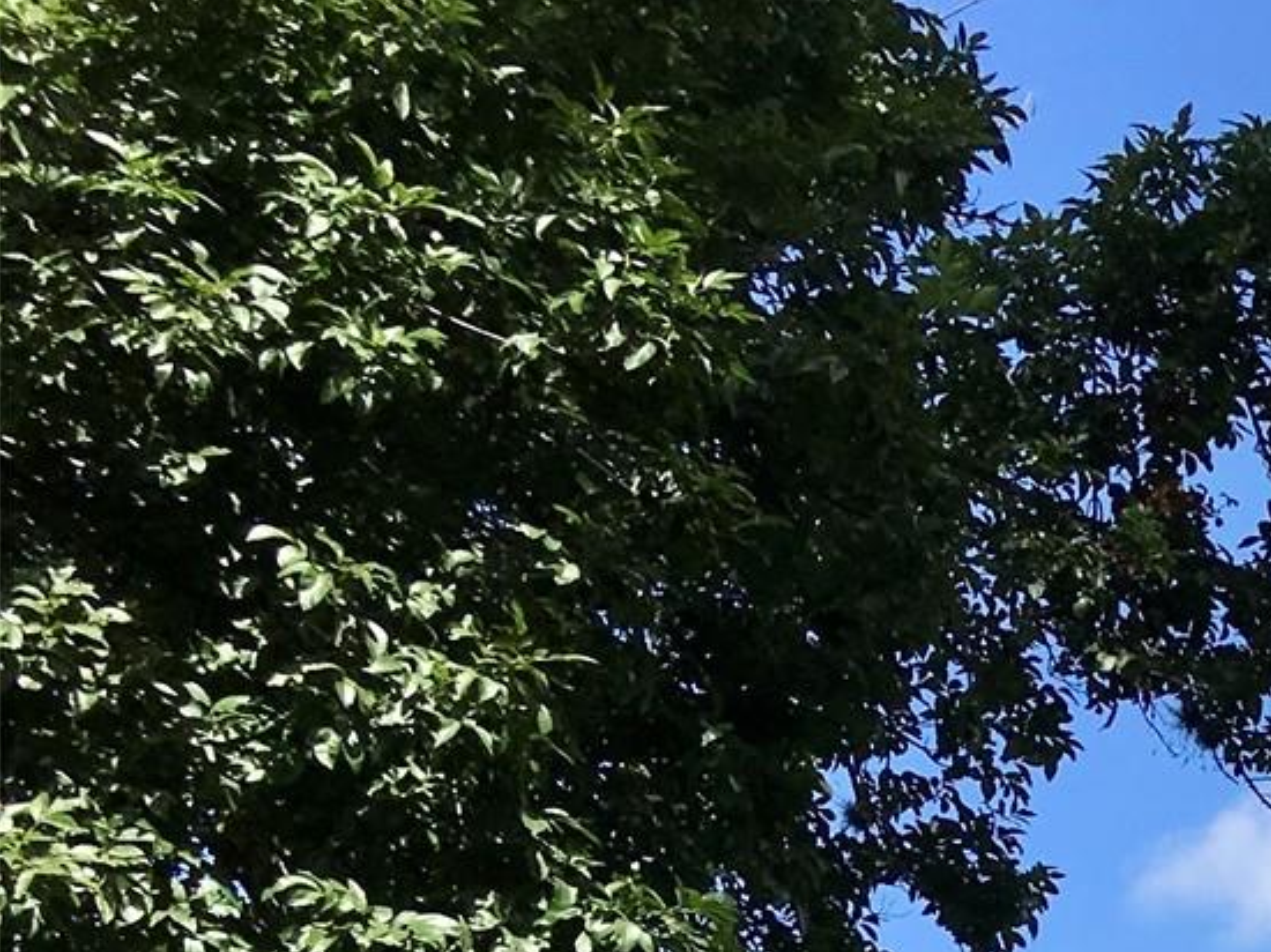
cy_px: 1661
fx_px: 3964
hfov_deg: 15.4
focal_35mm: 108
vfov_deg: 12.6
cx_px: 2364
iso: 25
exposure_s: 1/1570
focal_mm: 4.15
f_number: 2.2
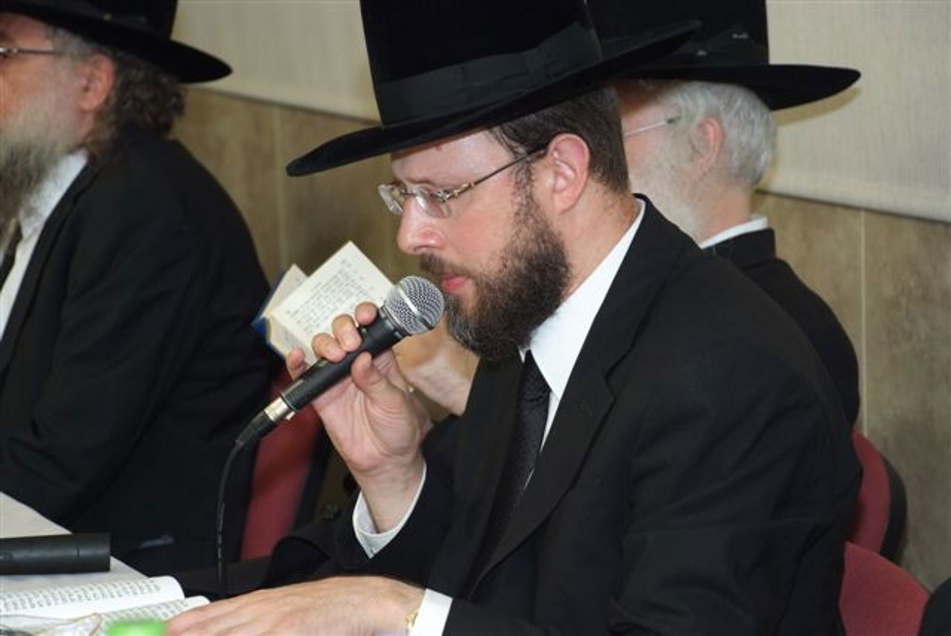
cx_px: 476
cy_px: 318
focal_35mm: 120
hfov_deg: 17.0
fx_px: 3173
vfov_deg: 11.4
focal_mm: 80
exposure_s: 1/100
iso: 800
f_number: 5.6
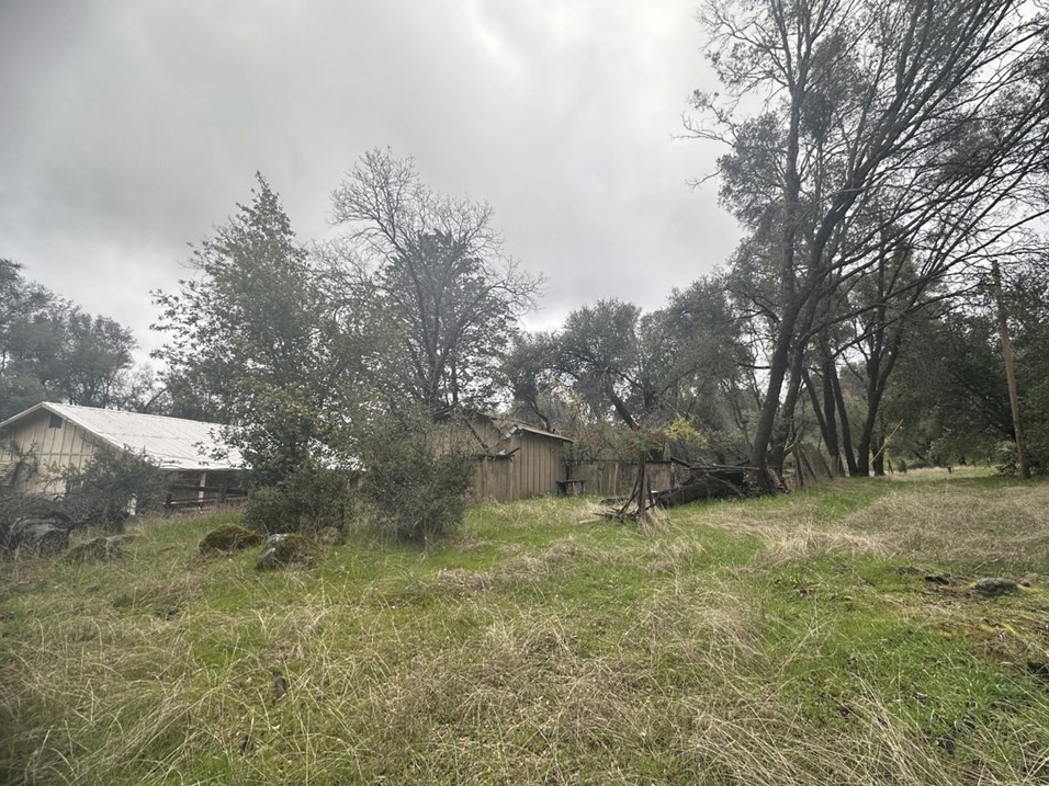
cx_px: 546
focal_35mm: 15
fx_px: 455
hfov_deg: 98.1
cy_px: 415
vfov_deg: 81.7
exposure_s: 1/185
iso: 40
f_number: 2.2
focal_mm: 2.22
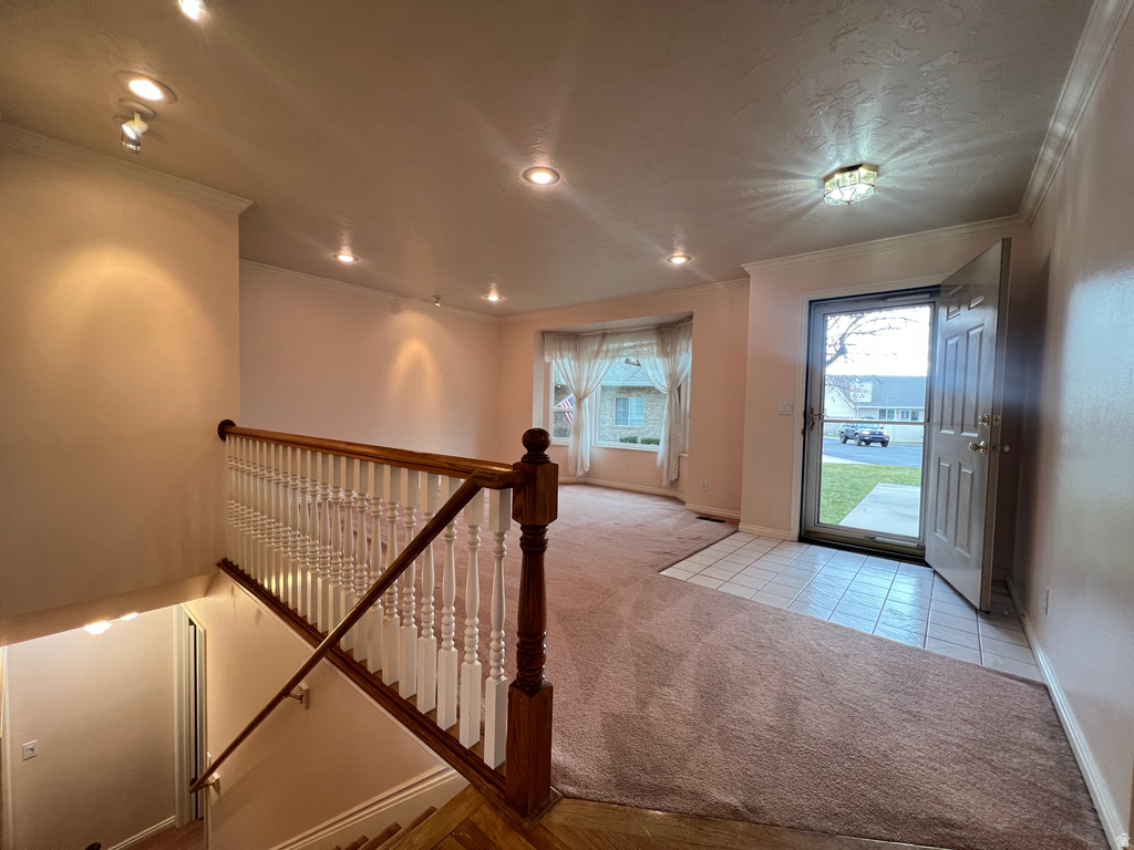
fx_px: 426
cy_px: 425
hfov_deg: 106.2
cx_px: 567
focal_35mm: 13
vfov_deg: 89.9
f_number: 1.8
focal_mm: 1.57
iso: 160
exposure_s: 1/120
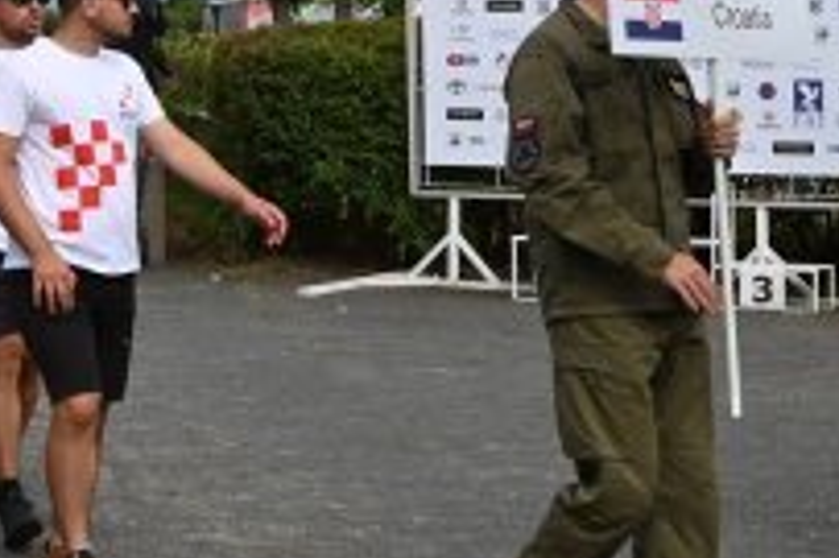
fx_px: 2911
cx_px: 153
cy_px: 54
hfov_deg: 16.3
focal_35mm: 125
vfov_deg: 10.9
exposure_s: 1/800
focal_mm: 34
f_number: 14
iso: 640
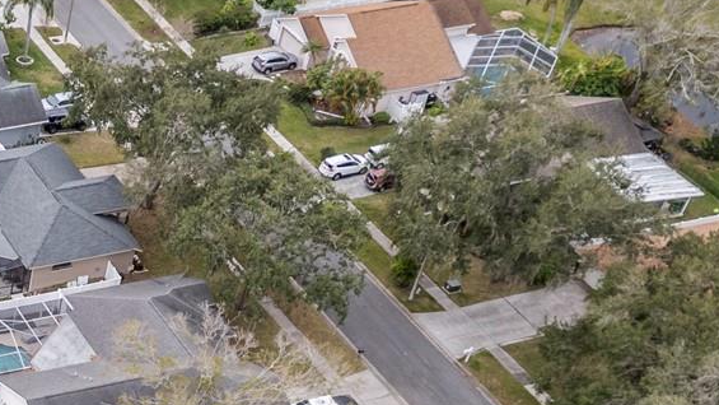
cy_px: 489
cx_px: -223
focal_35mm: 74
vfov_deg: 15.7
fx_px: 1411
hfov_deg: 24.7
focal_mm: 6.72
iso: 110
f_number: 1.7
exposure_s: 1/80
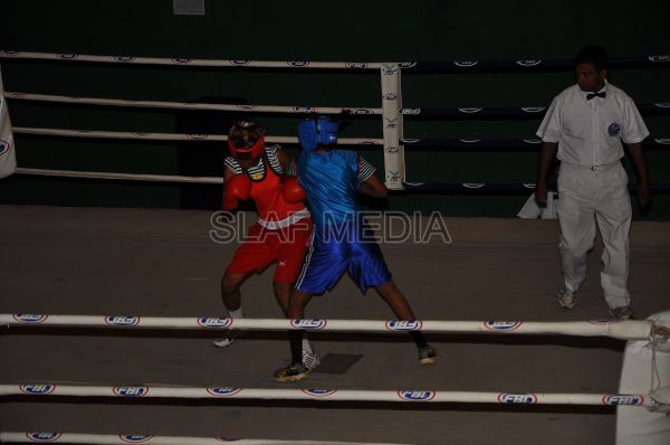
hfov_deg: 16.1
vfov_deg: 10.7
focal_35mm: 128
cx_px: 335
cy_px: 222
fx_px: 2369
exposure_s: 1/90
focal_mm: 85
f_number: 5.6
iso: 200
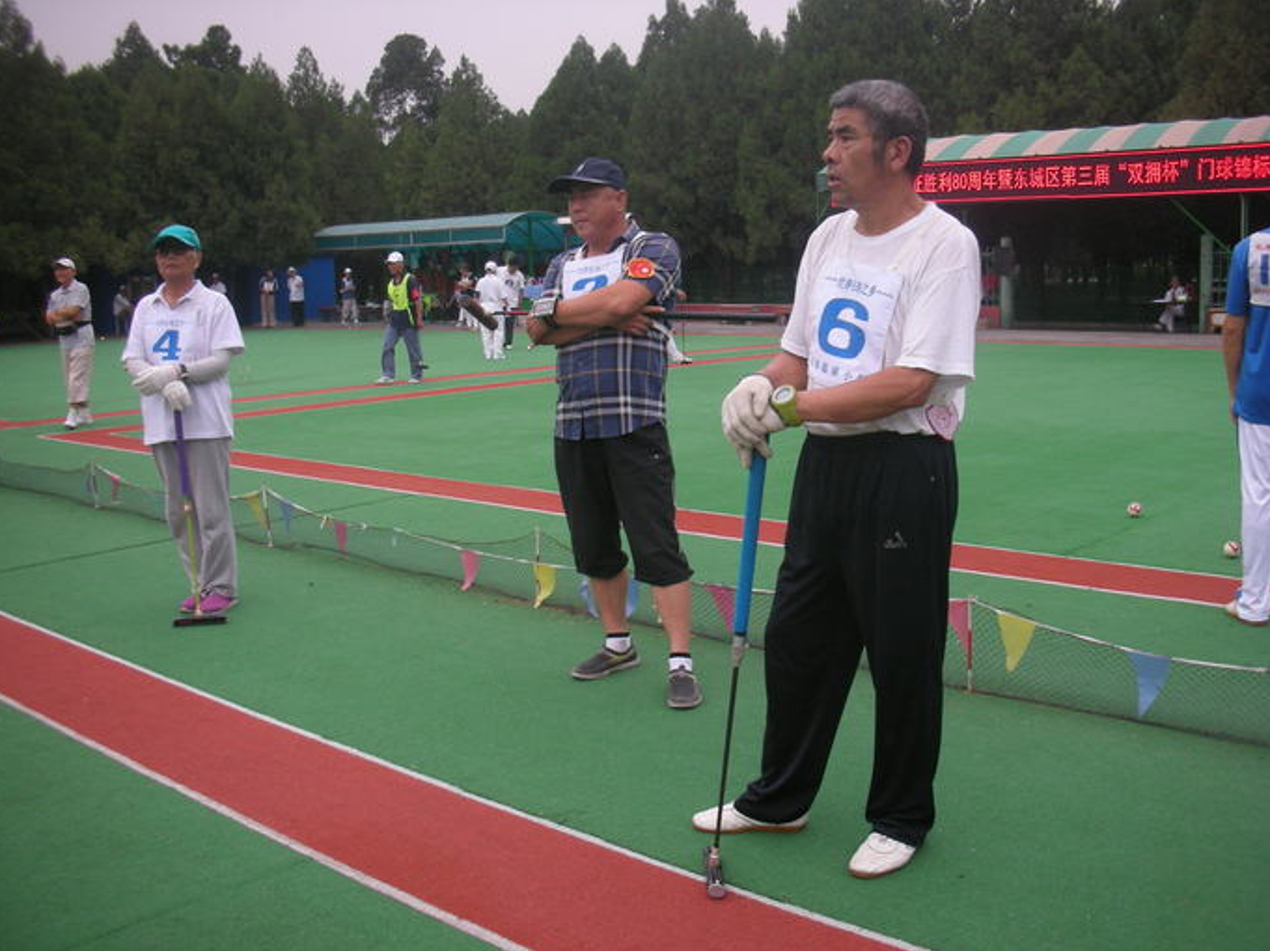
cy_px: 488
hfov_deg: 51.4
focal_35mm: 36
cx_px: 643
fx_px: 1320
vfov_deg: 39.6
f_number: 2.8
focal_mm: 5.8
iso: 50
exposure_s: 1/170
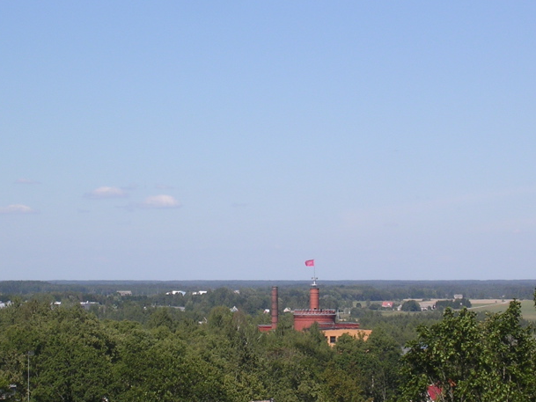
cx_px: 271
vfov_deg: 8.7
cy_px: 245
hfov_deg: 11.6
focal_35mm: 170
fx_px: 2633
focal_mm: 17.4
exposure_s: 1/443
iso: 100
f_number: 4.9
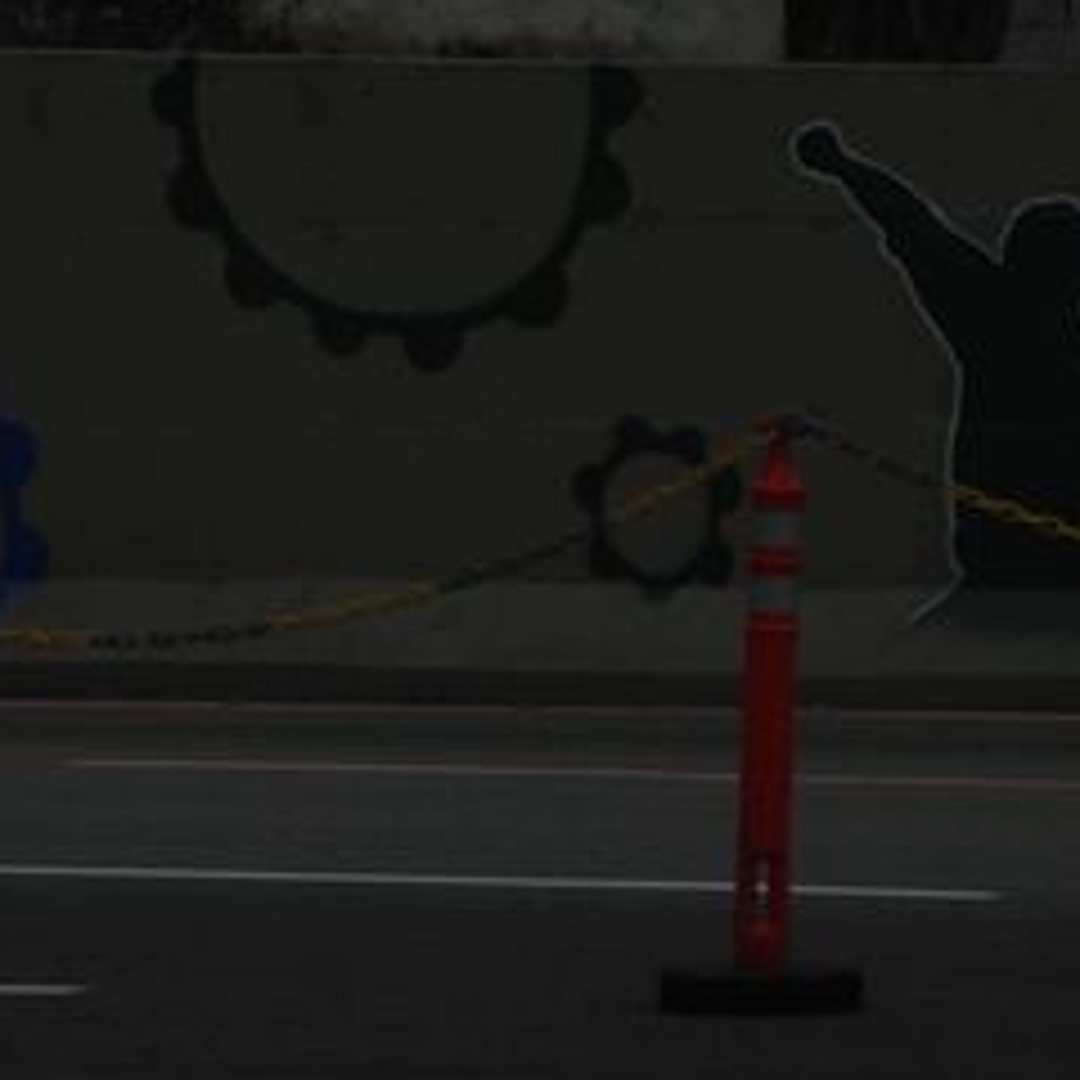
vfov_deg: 4.9
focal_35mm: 357
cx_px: 122
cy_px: 290
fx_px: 12606
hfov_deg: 4.9
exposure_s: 1/400
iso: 200
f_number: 5.3
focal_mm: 105
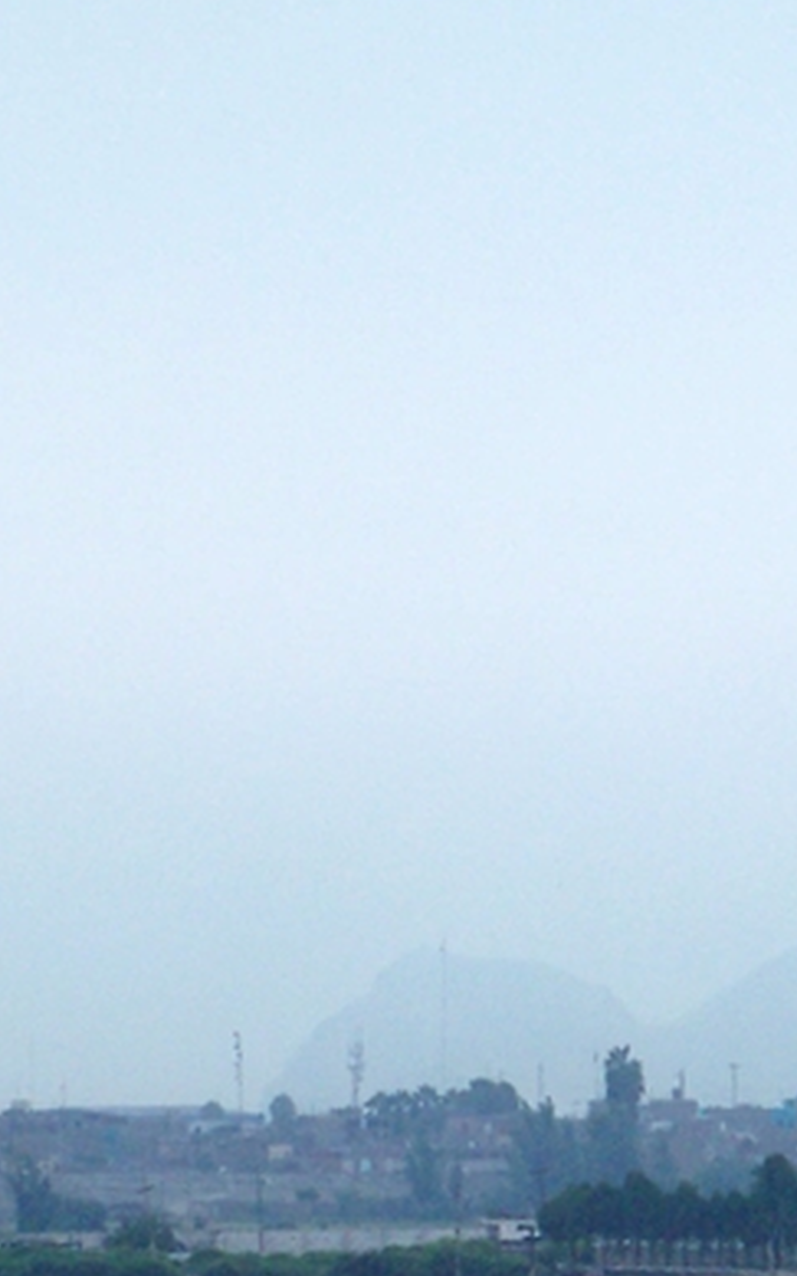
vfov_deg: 3.8
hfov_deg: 2.3
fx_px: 19434
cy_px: 1338
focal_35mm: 559
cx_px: 856
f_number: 3.6
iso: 64
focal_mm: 25.7
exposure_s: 1/320
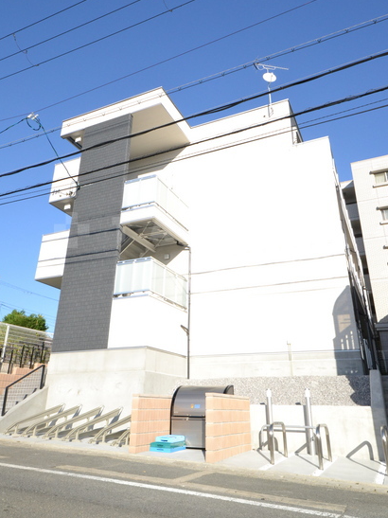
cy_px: 230
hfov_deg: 51.3
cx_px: 196
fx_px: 404
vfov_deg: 65.1
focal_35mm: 27
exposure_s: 1/640
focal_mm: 16
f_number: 14
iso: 1600
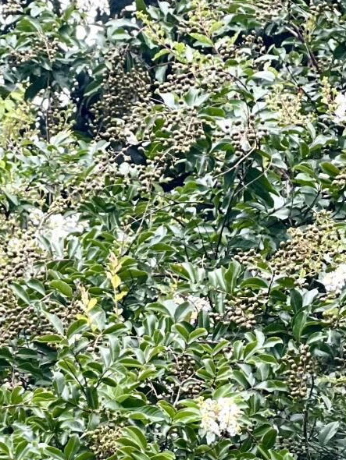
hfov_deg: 5.7
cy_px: 640
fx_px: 3476
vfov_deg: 7.5
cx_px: 254
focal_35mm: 261
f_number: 2.8
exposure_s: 1/121
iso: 100
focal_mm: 9
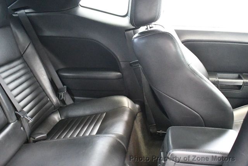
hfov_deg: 53.1
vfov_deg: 37.0
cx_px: 124
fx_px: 248
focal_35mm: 36
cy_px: 83
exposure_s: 1/40
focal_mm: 18
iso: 12800
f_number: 3.5
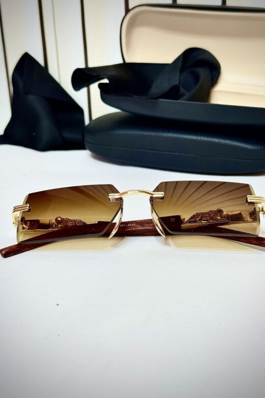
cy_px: 196
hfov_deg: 26.5
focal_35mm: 51
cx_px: 137
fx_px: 563
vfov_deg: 38.9
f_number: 1.78
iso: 200
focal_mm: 6.76
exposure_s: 1/33
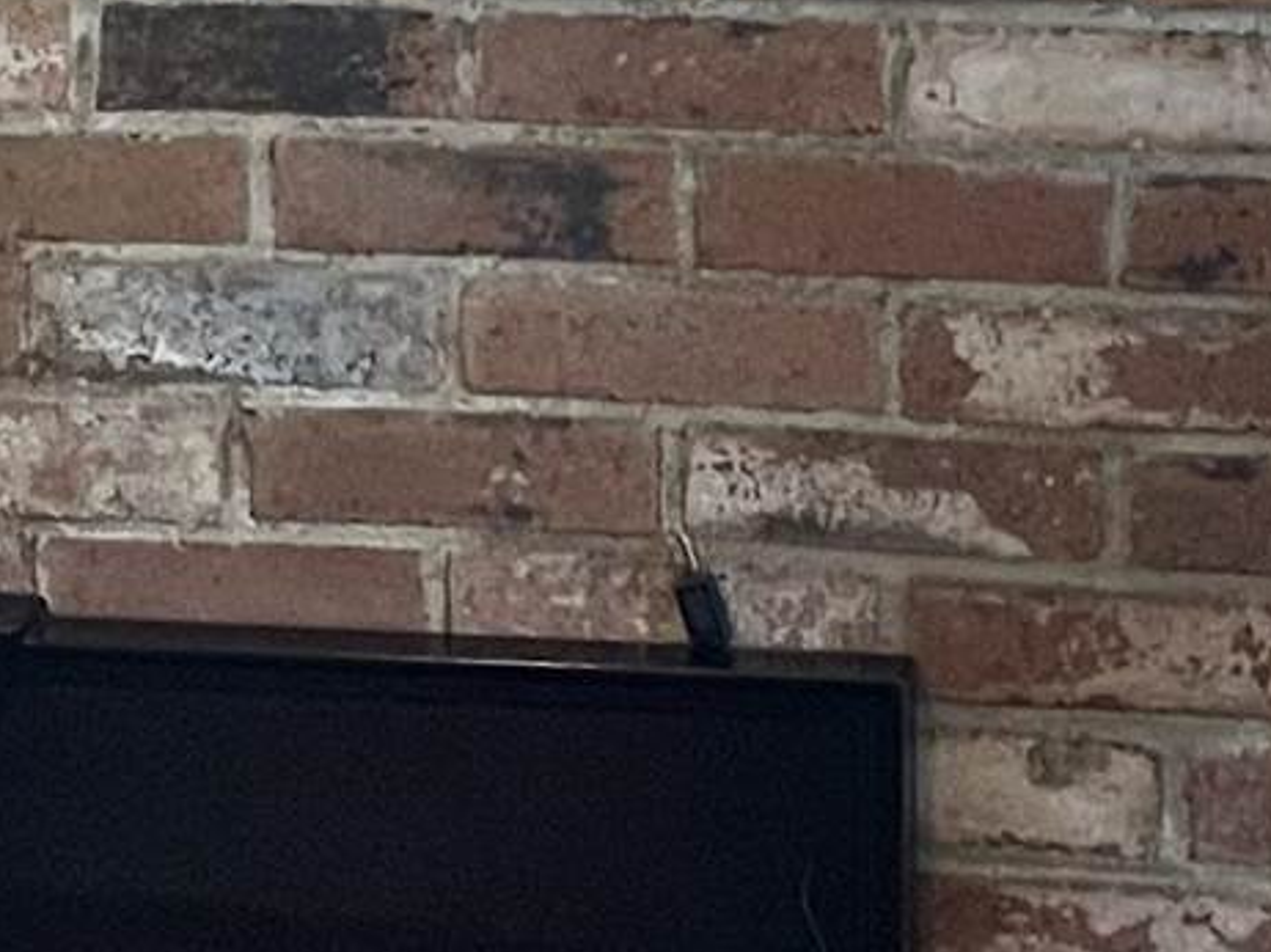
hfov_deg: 11.2
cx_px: -319
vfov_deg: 8.5
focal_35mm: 173
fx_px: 6349
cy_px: 50
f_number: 1.6
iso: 320
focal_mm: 4.2
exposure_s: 1/60
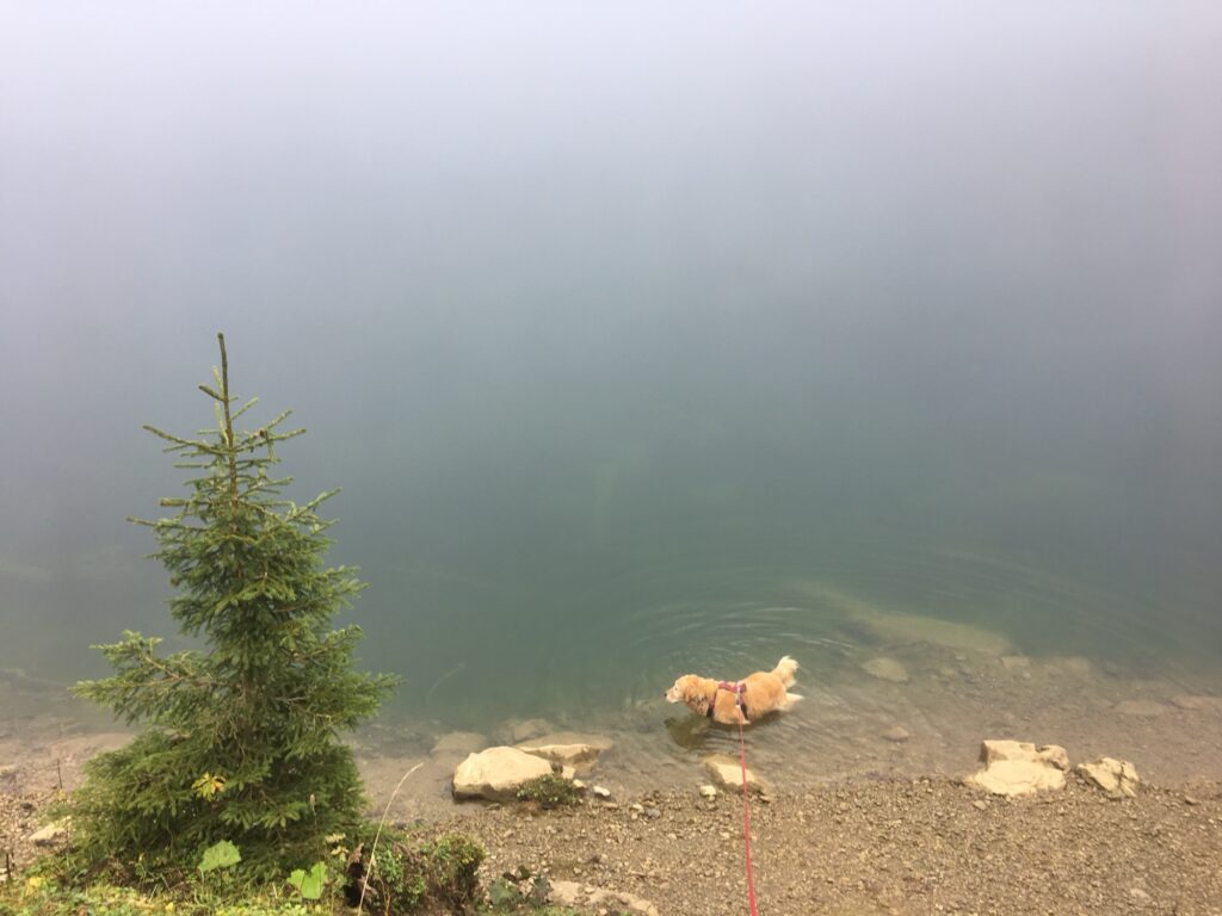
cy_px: 458
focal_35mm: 29
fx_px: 1024
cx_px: 611
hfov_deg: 61.7
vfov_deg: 48.2
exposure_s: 1/120
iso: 25
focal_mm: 4.15
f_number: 2.2
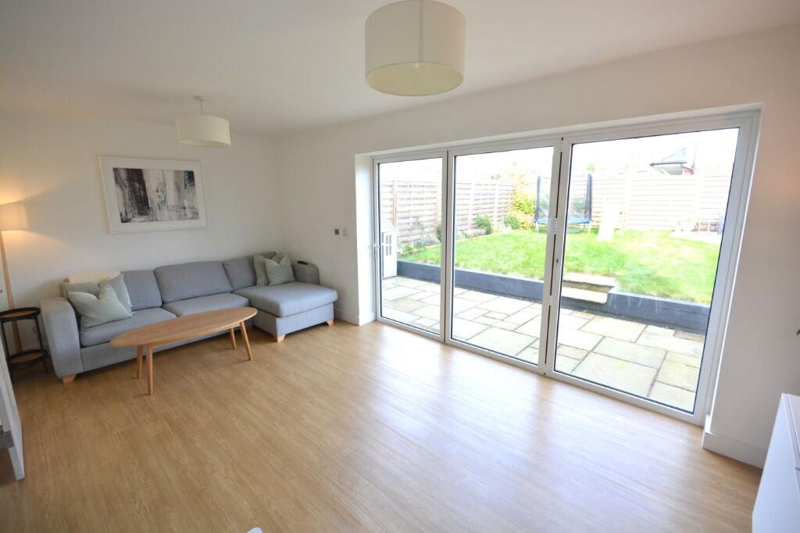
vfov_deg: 77.3
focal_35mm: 15
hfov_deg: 100.4
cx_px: 400
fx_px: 333
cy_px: 266
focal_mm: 10
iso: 400
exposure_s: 1/50
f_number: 8
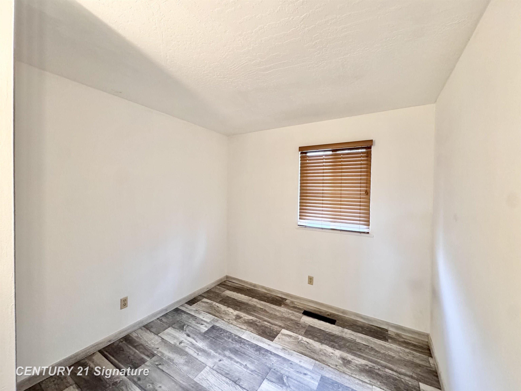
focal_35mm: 14
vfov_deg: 85.7
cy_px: 196
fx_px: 211
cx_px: 260
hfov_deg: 102.1
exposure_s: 1/60
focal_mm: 2.22
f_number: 2.2
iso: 400
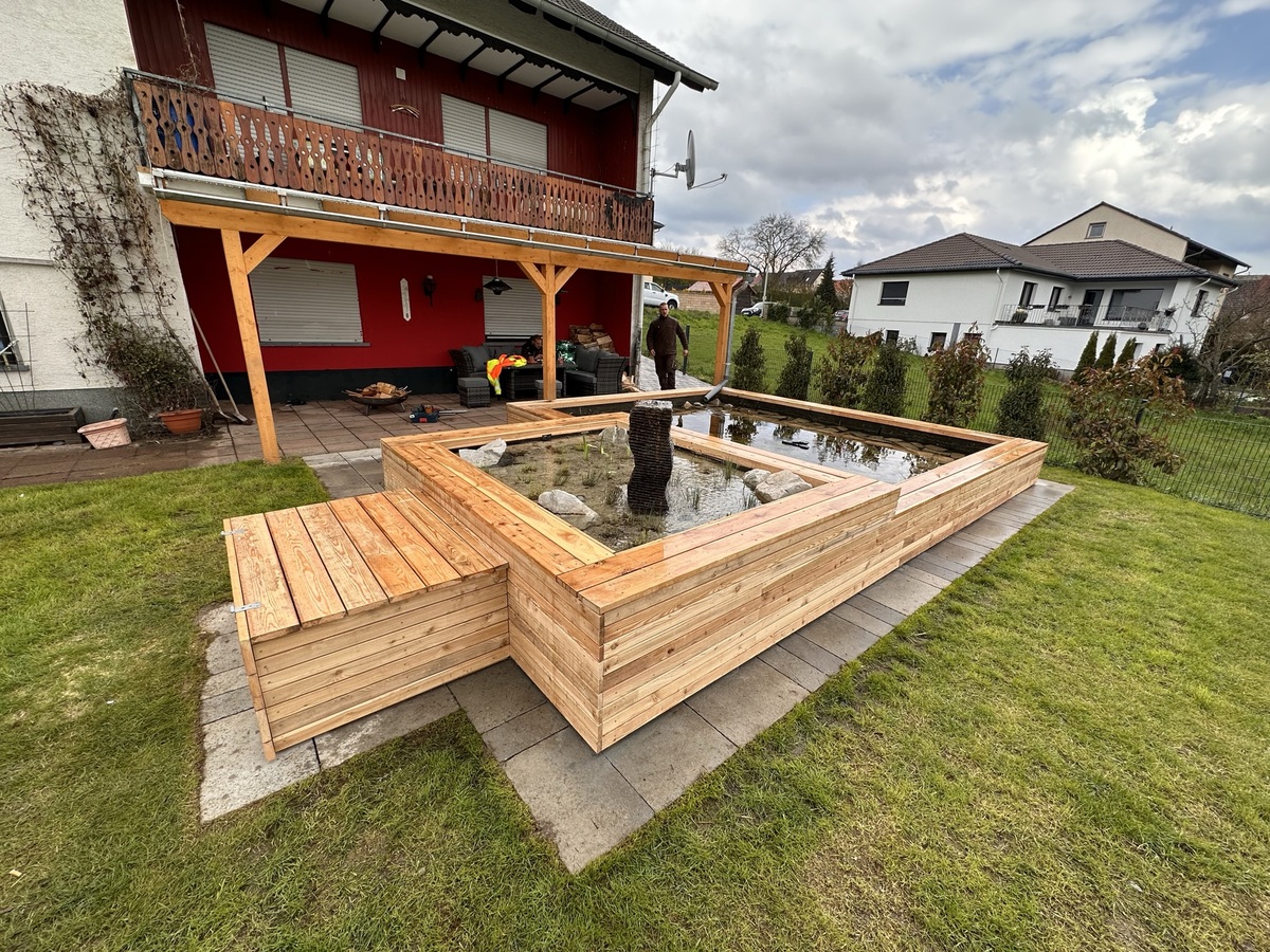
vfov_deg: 85.7
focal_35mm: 14
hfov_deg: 102.1
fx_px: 514
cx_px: 635
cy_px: 476
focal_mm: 2.22
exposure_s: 1/575
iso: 40
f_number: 2.2
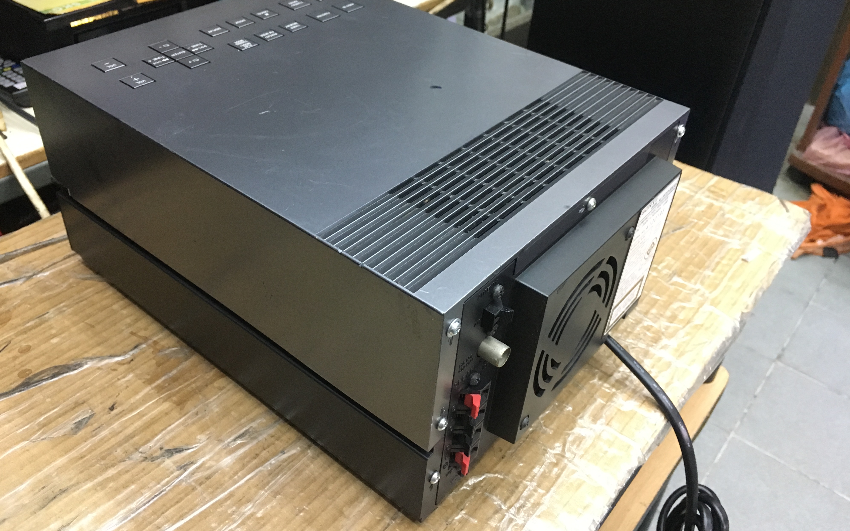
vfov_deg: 40.5
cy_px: 237
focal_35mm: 31
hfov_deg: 61.2
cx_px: 422
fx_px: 718
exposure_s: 1/25
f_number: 2.2
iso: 200
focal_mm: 4.15
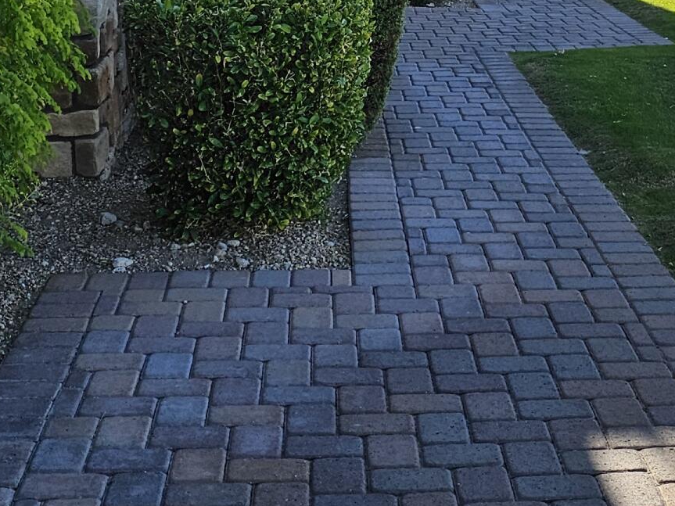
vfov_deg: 17.2
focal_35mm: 80
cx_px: 440
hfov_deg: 24.3
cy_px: -176
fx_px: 1560
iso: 50
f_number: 1.7
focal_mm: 6.3
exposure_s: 1/2000
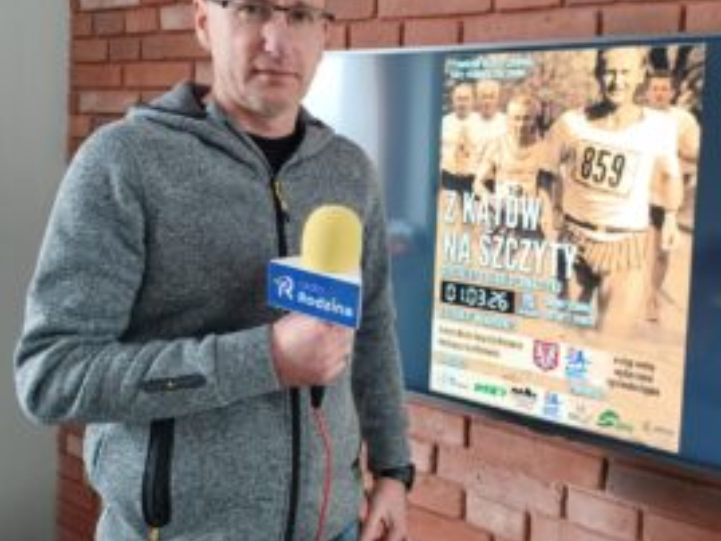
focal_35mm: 33
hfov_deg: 55.0
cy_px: 193
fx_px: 688
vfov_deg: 42.5
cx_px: 425
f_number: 1.8
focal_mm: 4.6
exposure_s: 1/33
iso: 250
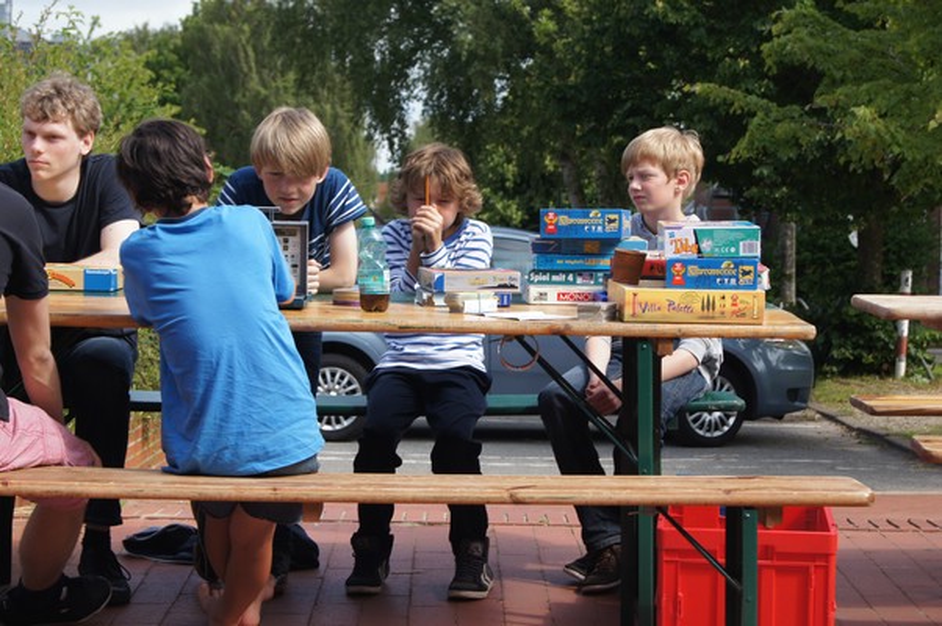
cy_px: 313
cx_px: 471
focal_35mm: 82
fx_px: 2156
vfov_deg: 16.5
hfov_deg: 24.6
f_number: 8
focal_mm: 55
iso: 100
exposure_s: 1/125
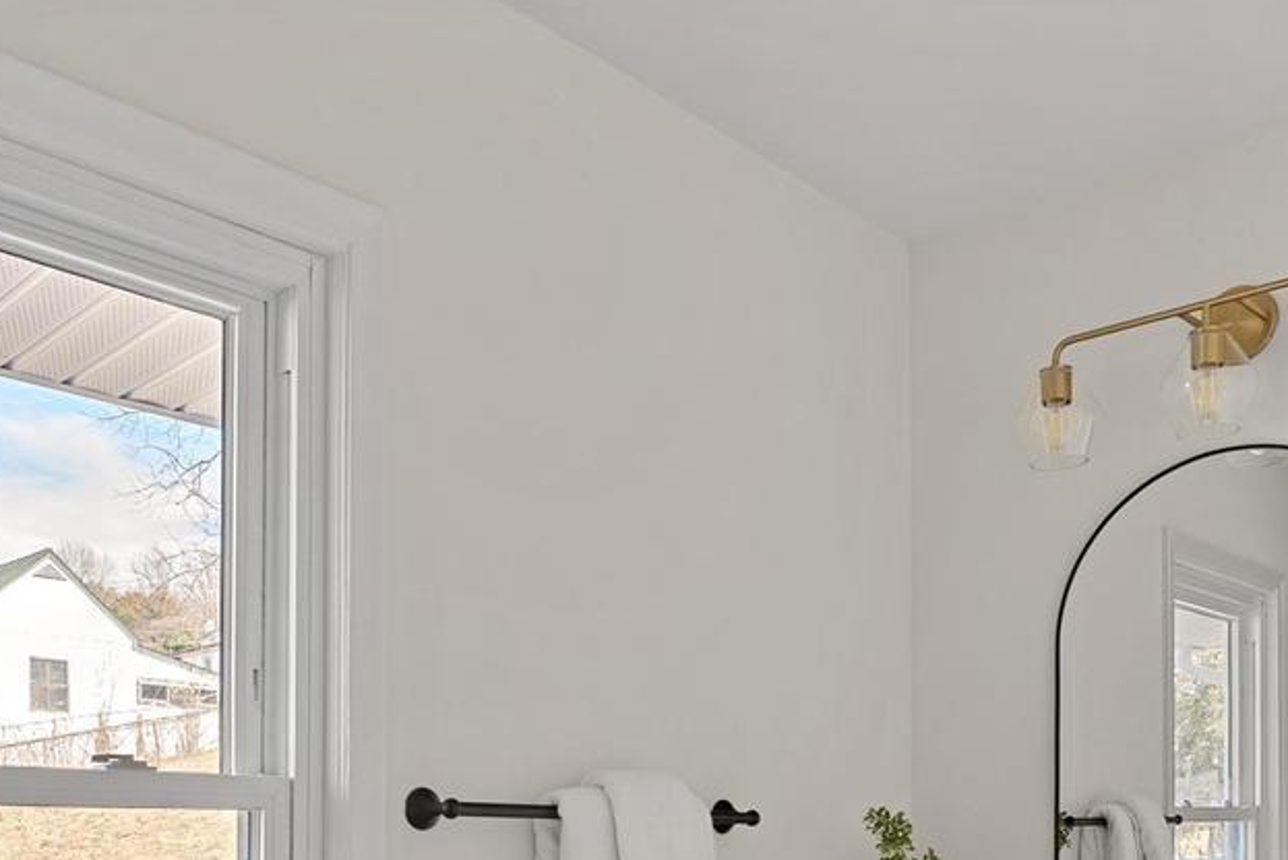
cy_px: 852
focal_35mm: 37
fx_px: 1324
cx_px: 647
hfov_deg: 51.9
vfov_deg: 33.1
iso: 800
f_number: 8
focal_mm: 16
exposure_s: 1/6
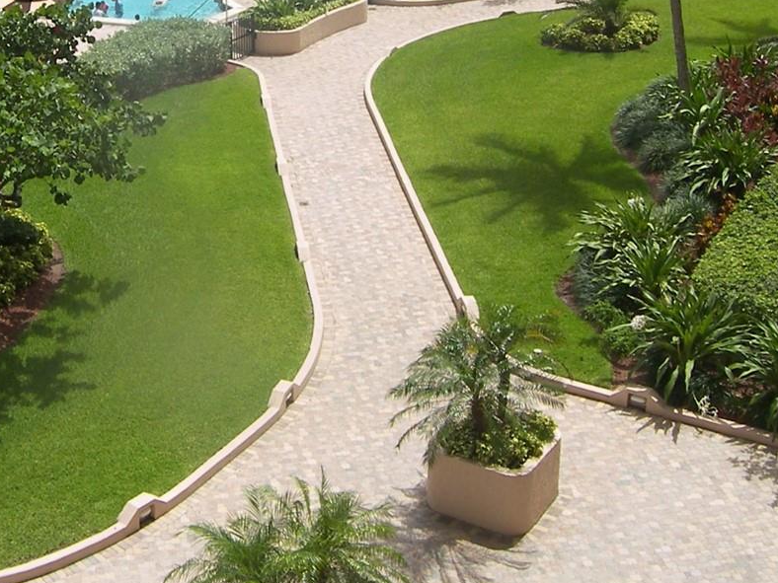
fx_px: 1461
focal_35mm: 65
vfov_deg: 21.8
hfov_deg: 28.7
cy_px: 6
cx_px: 85
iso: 50
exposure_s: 1/1600
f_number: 2.8
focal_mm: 5.3
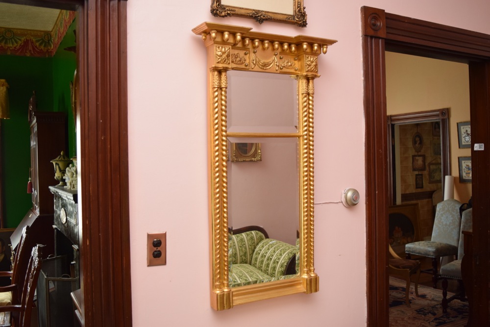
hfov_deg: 55.1
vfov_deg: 38.4
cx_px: 245
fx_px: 470
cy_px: 164
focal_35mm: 34
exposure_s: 1/60
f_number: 3.8
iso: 1000
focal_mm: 23
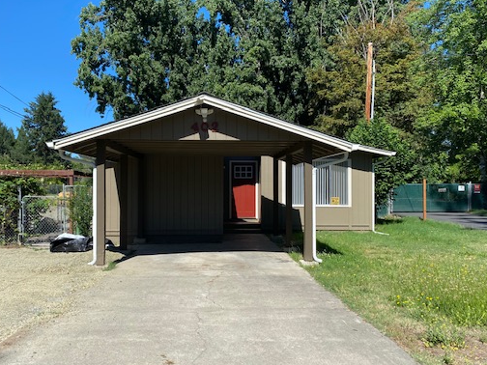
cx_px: 233
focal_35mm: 33
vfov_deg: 42.9
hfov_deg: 55.3
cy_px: 187
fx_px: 464
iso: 32
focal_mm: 4.25
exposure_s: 1/2183
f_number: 1.8
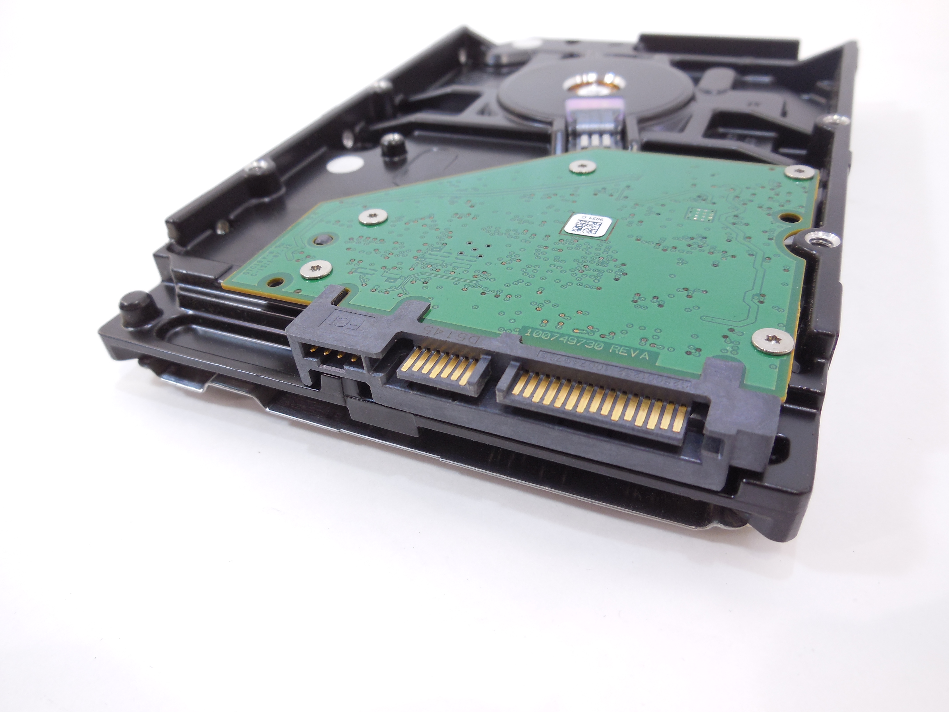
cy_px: 356
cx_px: 474
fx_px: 685
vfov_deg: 54.9
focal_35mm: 25
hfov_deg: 69.4
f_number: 3.1
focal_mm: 4.5
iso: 125
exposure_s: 1/50
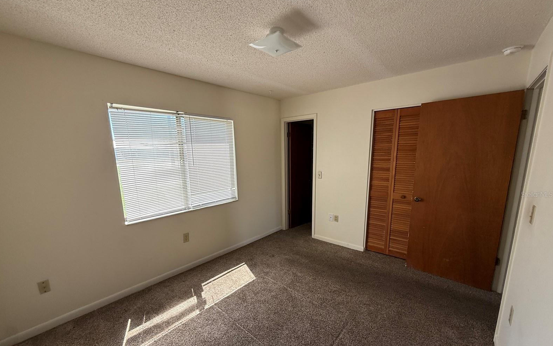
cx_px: 275
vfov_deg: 74.5
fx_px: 226
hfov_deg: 101.5
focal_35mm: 15
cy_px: 194
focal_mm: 2.22
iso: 64
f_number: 2.2
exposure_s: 1/233
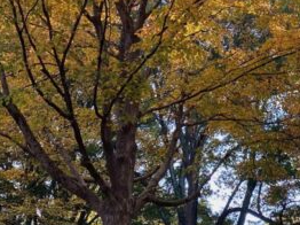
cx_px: 242
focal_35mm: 81
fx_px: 701
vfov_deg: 17.7
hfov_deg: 23.8
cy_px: -1
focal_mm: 4.25
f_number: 1.8
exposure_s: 1/121
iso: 100
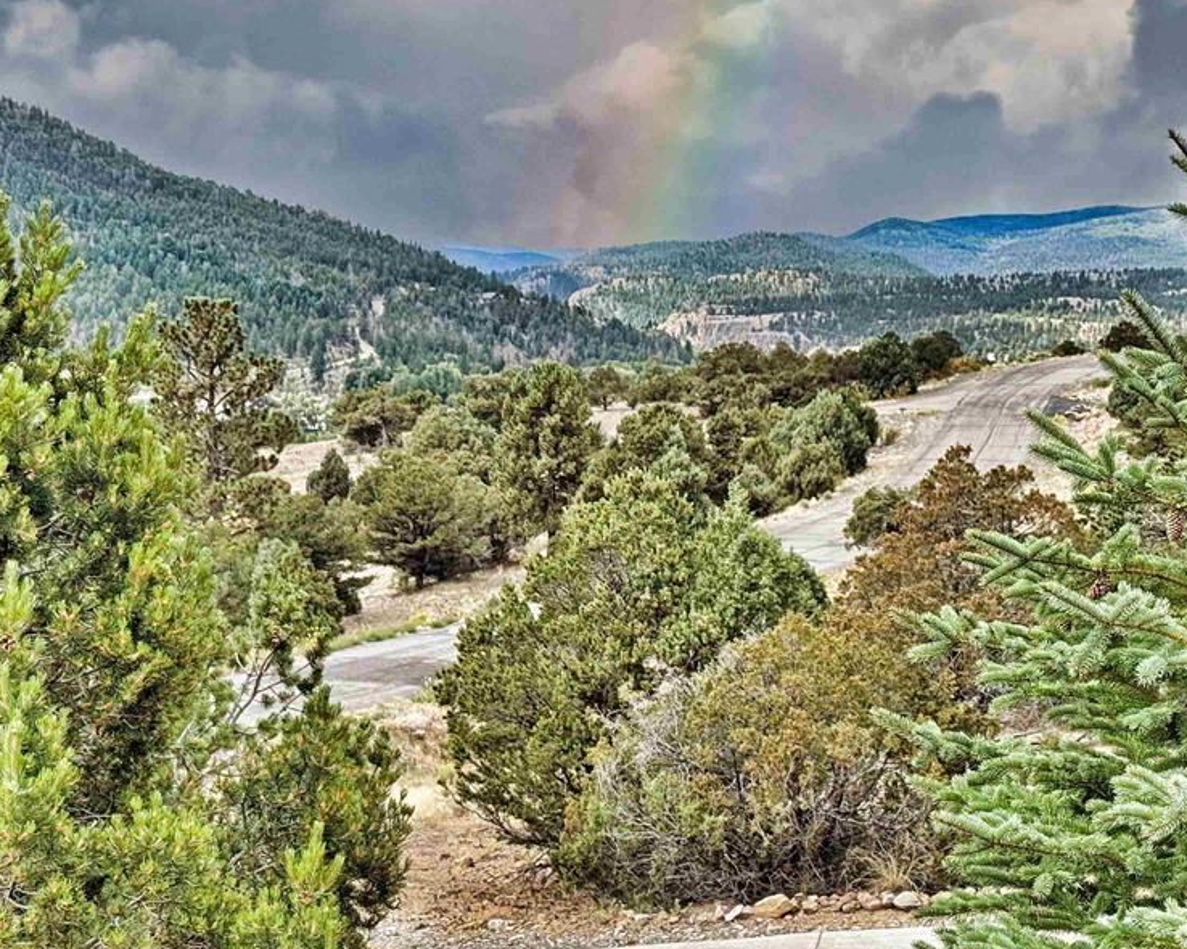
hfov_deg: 29.1
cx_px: 653
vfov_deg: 23.5
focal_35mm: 65
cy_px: 548
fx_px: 2283
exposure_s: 1/2415
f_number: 1.78
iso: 64
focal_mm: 6.76
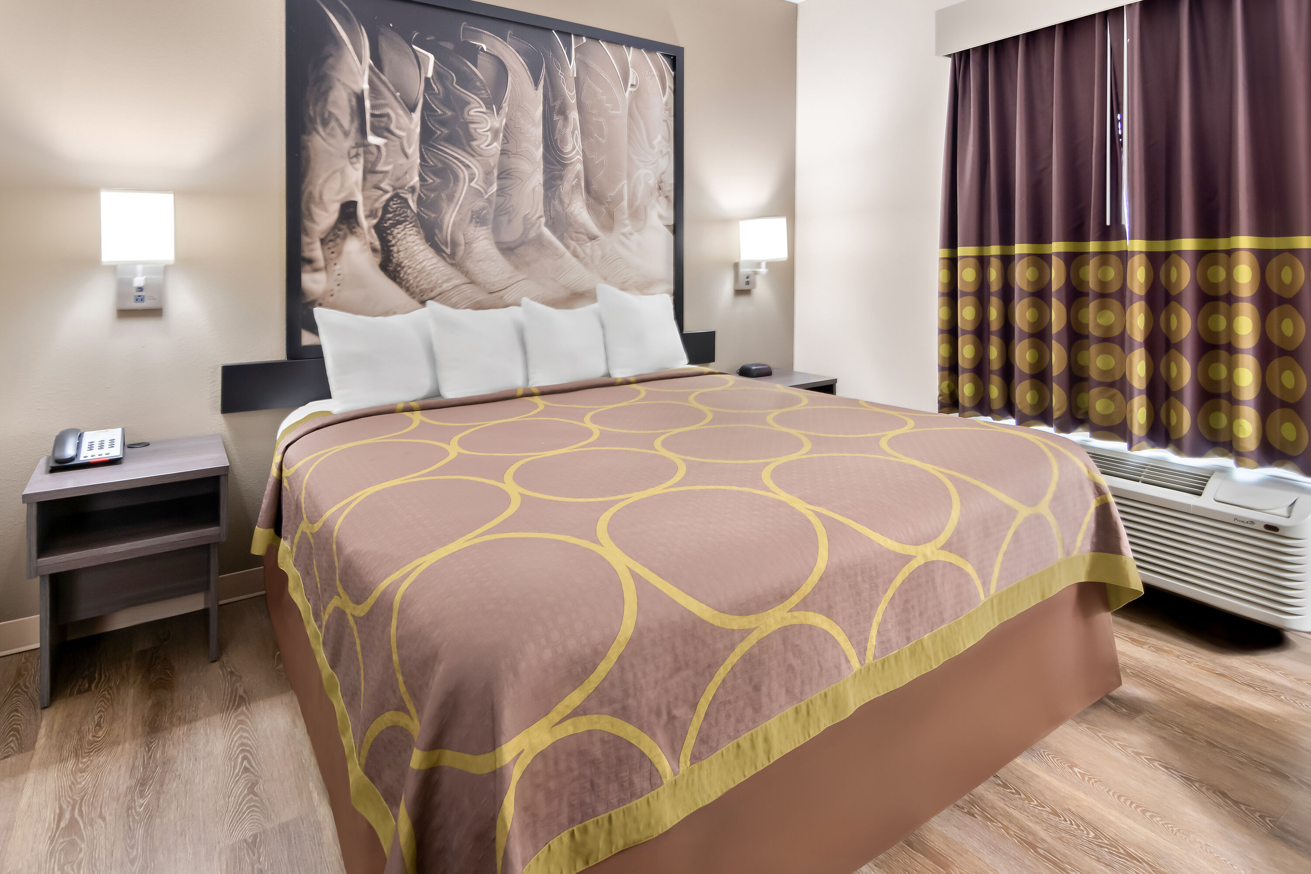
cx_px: 656
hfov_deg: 90.0
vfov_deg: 67.4
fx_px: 655
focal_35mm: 18
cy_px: 437
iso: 400
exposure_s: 8
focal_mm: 12
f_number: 8
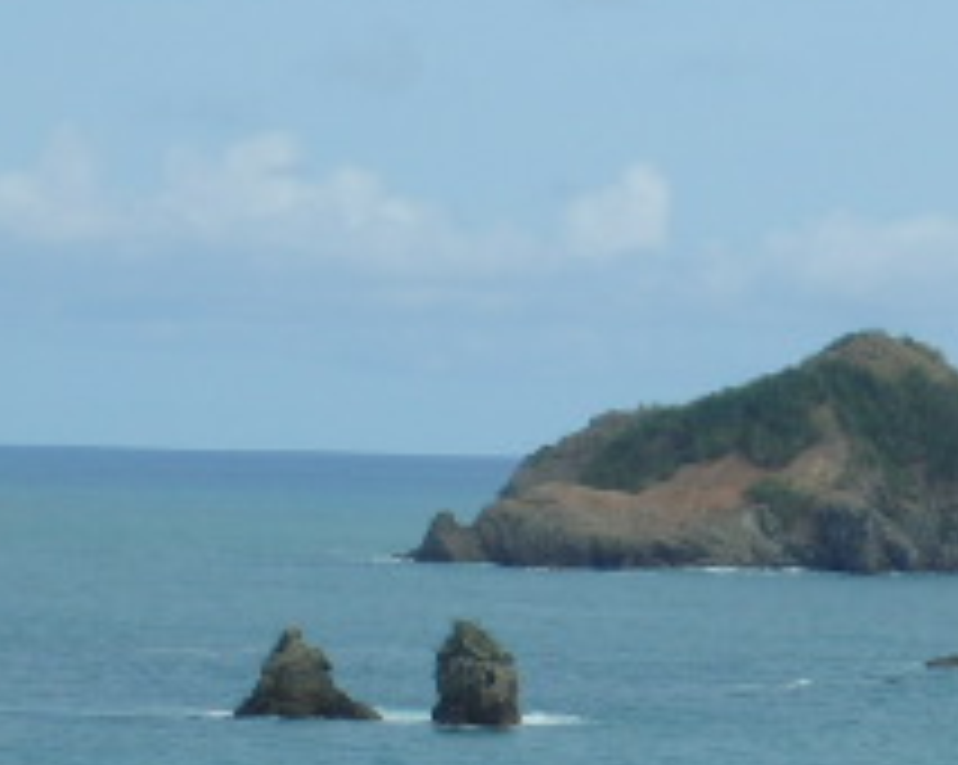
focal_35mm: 373
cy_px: 436
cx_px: 855
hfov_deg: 5.2
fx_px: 10566
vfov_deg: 4.1
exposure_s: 1/640
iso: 125
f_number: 5.7
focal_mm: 22.8
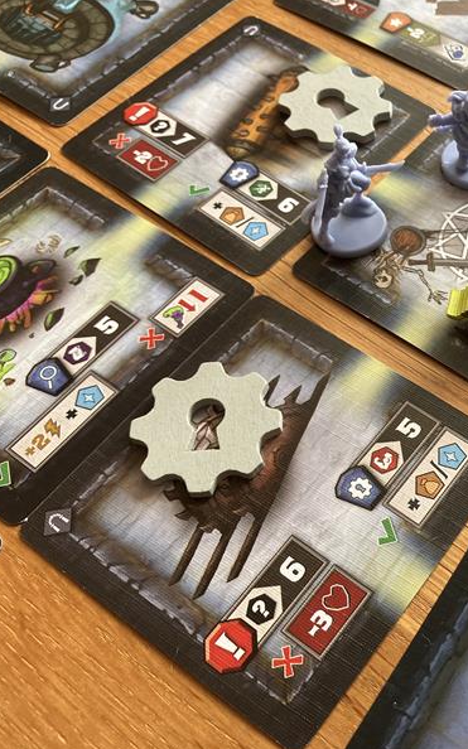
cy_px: 376
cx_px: 472
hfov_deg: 29.7
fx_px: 817
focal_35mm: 40
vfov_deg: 49.3
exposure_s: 1/121
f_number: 1.8
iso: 80
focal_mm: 3.99
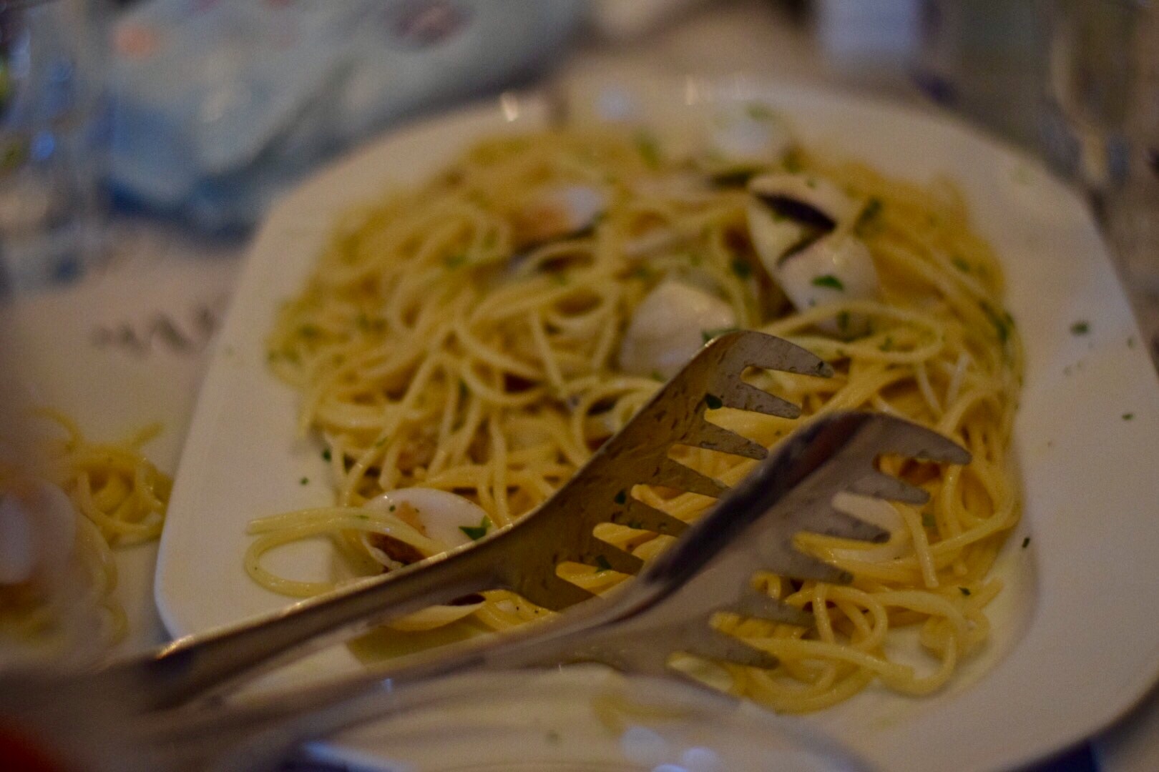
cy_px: 386
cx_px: 580
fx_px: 2414
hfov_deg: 27.0
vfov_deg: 18.2
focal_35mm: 75
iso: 1600
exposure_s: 1/250
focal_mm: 50
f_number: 1.8
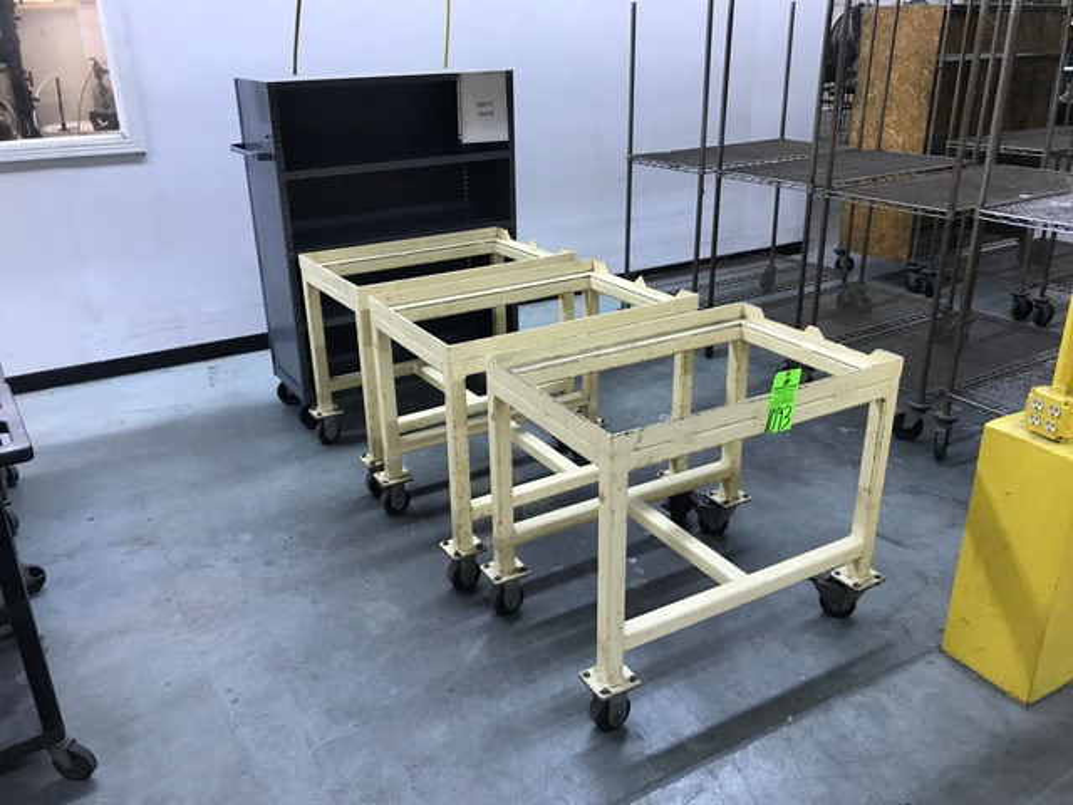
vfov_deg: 49.7
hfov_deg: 63.4
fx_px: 868
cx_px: 536
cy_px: 402
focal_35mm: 28
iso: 40
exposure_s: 1/20
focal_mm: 3.99
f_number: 1.8
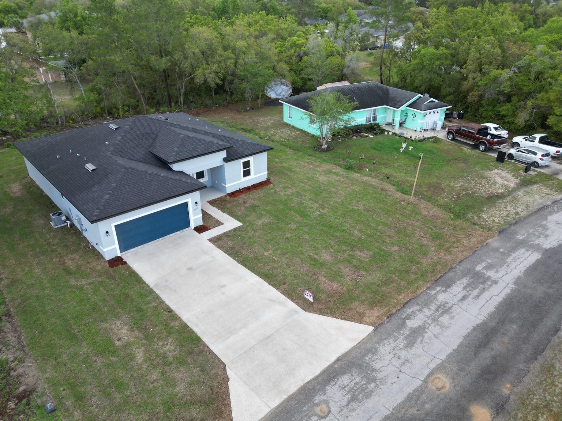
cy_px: 208
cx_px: 286
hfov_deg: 69.4
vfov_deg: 54.9
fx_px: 406
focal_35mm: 25
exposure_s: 1/725
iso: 140
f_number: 1.7
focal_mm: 6.72
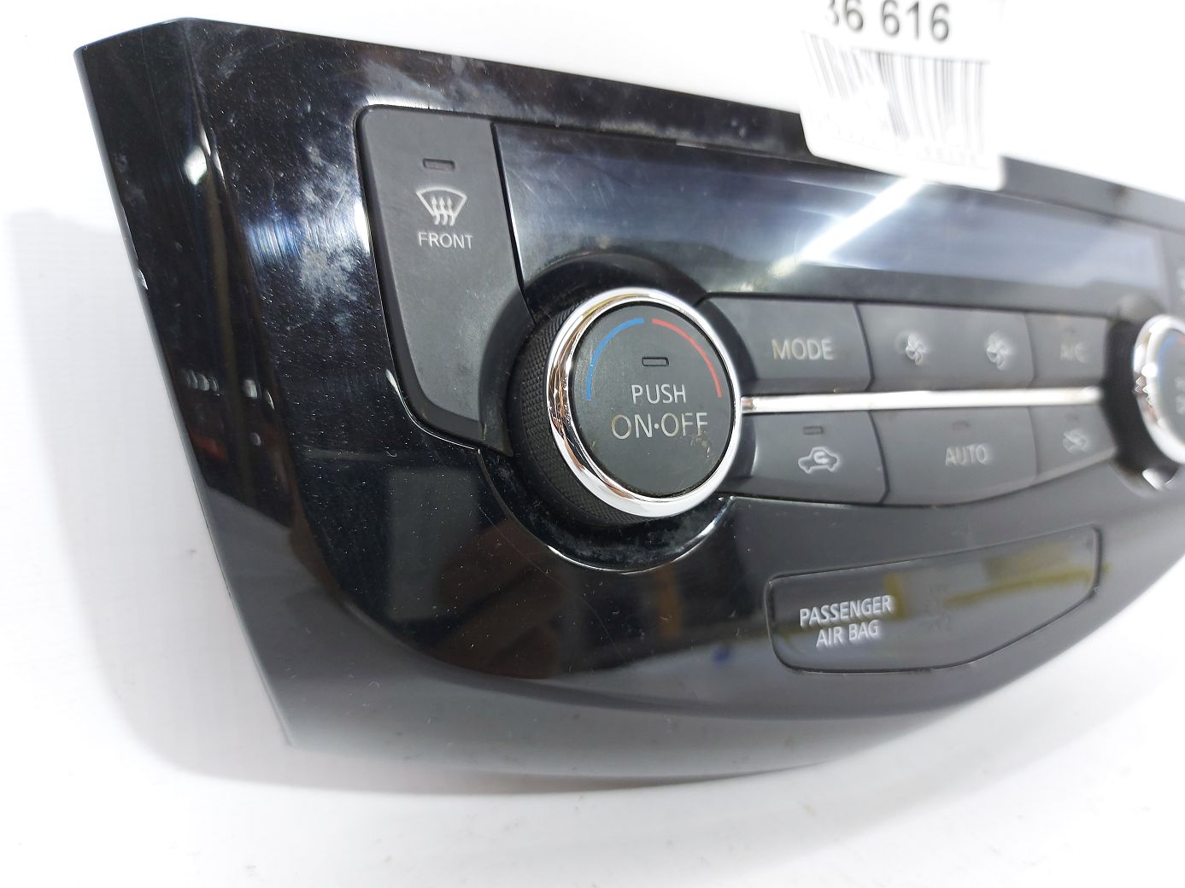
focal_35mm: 24
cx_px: 592
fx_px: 822
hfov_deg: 71.6
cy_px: 444
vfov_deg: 56.8
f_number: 1.8
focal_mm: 5.23
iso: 125
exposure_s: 1/50
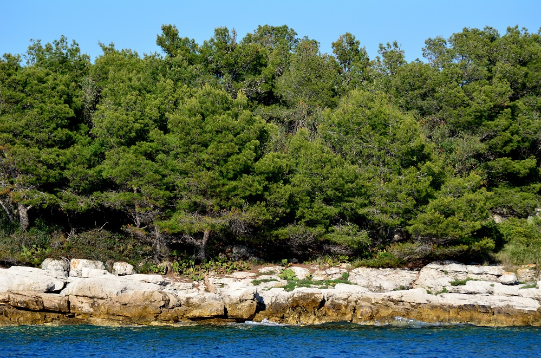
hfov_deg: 10.2
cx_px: 270
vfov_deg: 6.7
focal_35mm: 202
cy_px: 179
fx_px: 3036
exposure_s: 1/2500
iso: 400
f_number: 4.8
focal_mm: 135
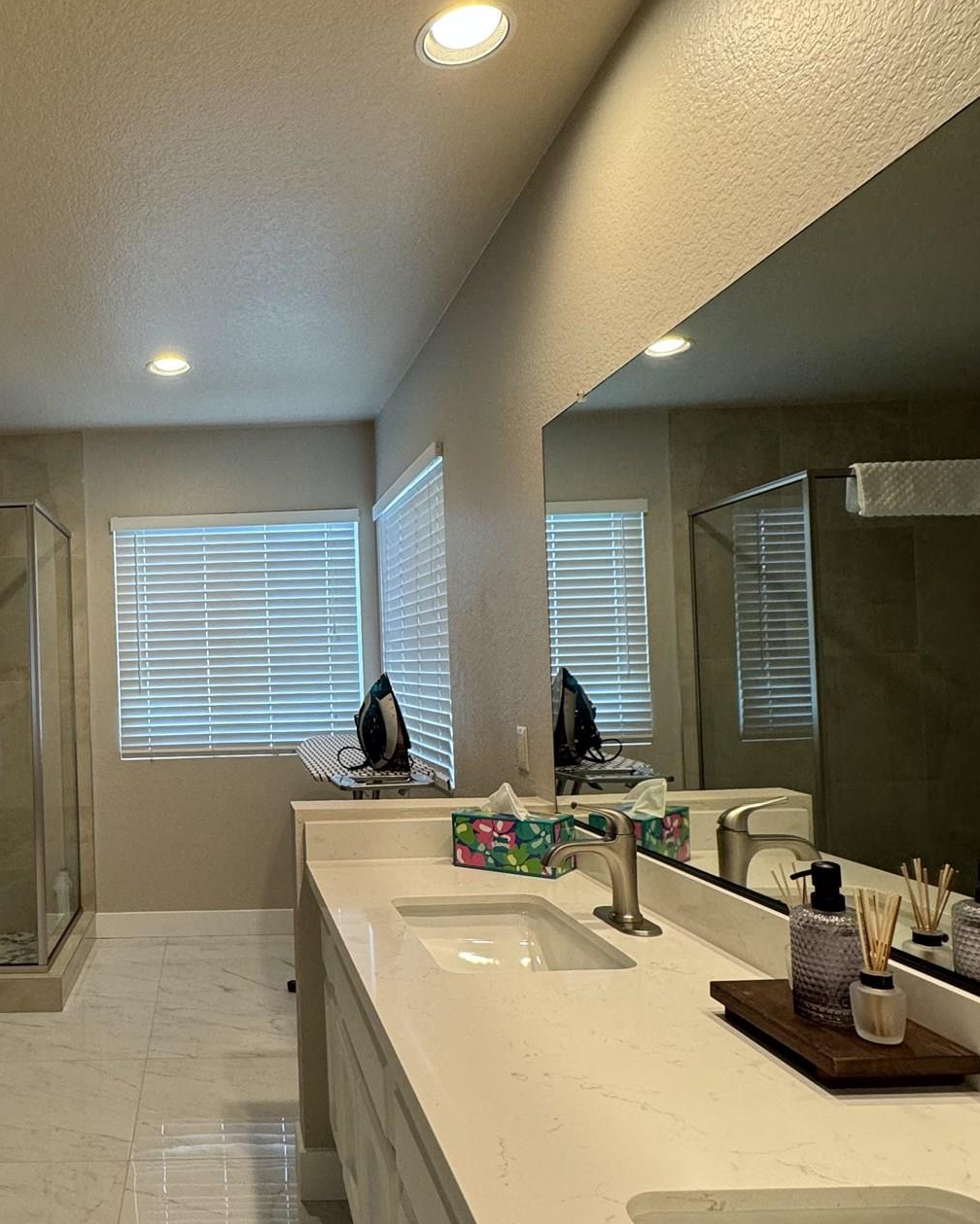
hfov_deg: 52.8
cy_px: 663
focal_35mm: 25
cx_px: 186
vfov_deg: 68.0
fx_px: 906
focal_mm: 2.22
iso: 200
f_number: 2.2
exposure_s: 1/120
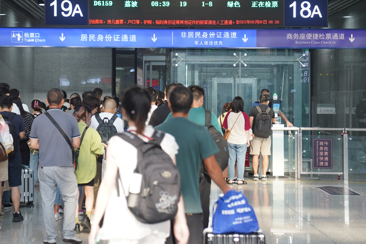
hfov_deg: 22.9
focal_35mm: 89
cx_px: 172
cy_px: 69
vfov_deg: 15.3
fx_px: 905
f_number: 2.8
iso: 250
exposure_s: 1/60
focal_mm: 57
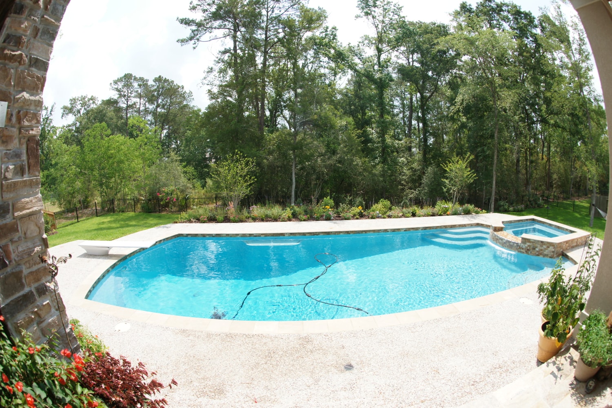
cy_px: 204
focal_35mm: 16
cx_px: 306
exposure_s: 1/250
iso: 200
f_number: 9
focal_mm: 16
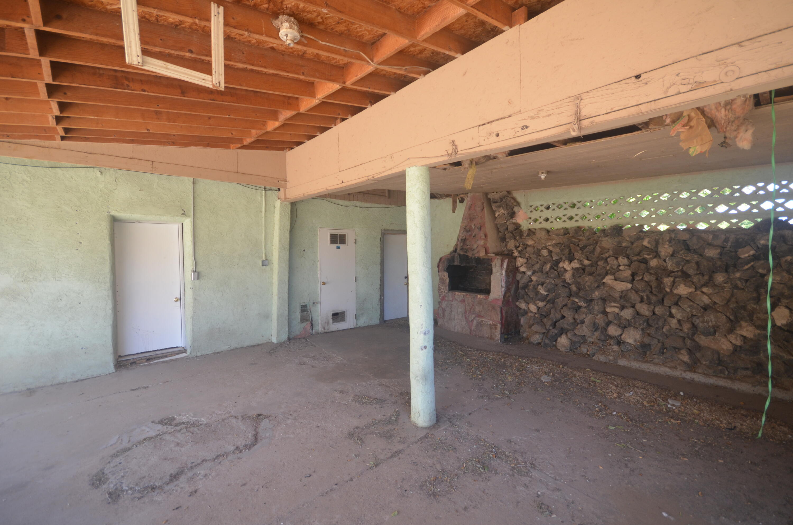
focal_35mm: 15
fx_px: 330
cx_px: 396
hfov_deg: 100.5
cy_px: 262
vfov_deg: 77.1
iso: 400
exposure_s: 1/100
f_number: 5
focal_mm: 10
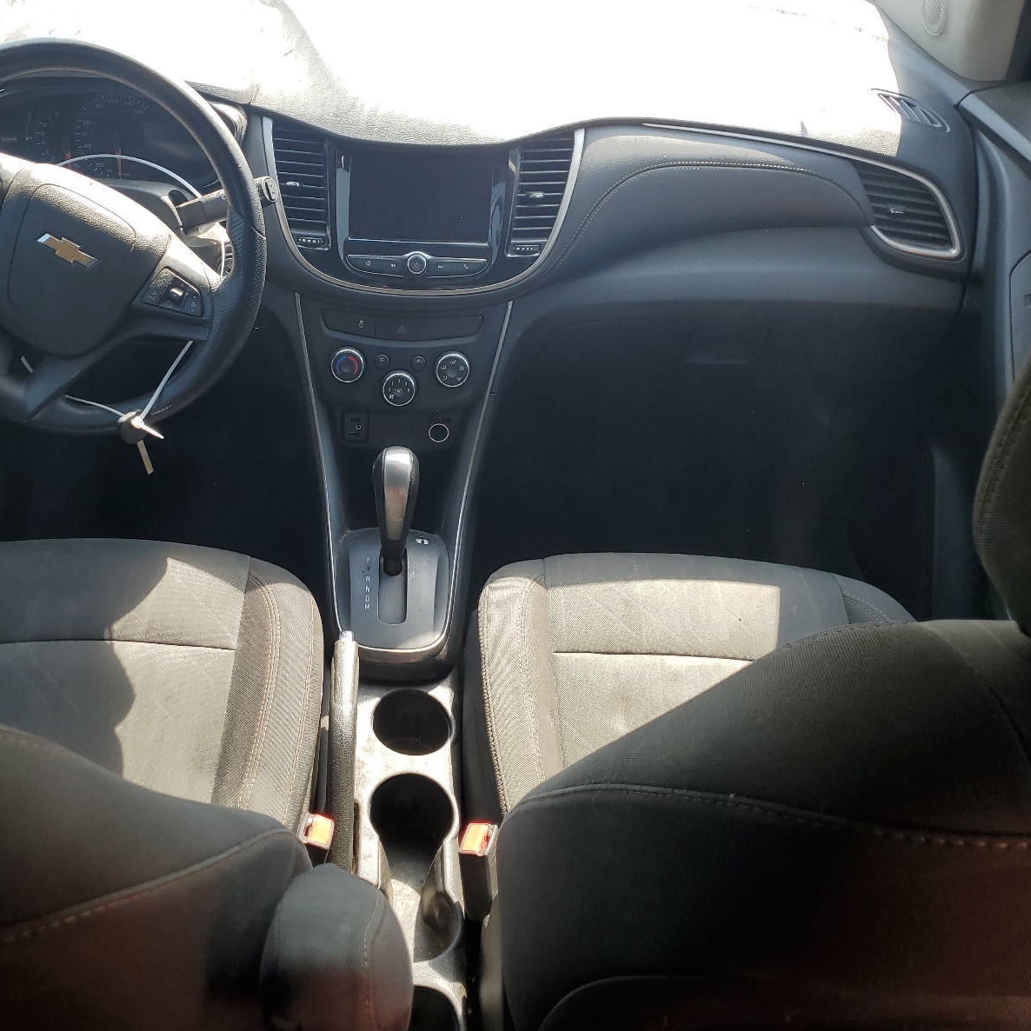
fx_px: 1045
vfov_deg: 52.5
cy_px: 513
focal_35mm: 31
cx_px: 367
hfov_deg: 51.8
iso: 50
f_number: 1.5
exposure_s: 1/270
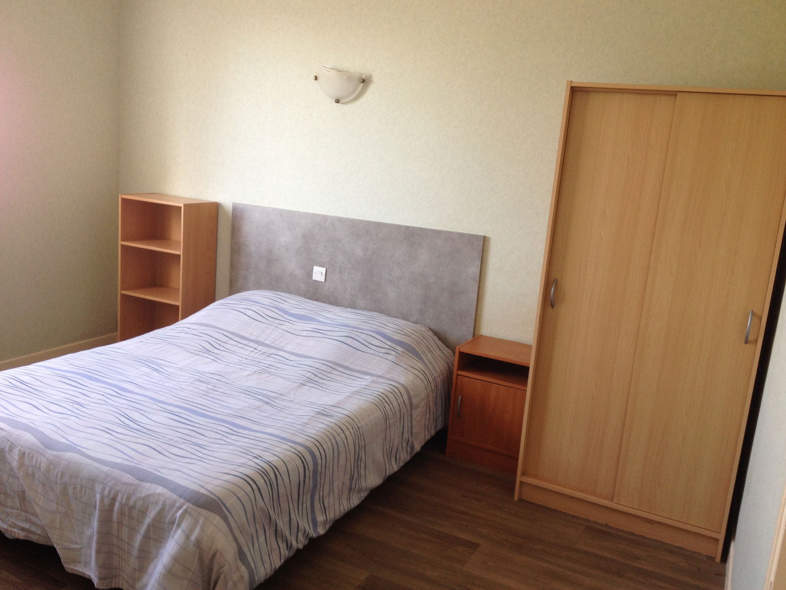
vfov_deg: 40.7
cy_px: 295
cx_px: 393
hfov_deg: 52.6
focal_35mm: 35
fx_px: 795
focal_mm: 4.28
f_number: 2.4
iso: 64
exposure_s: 1/30
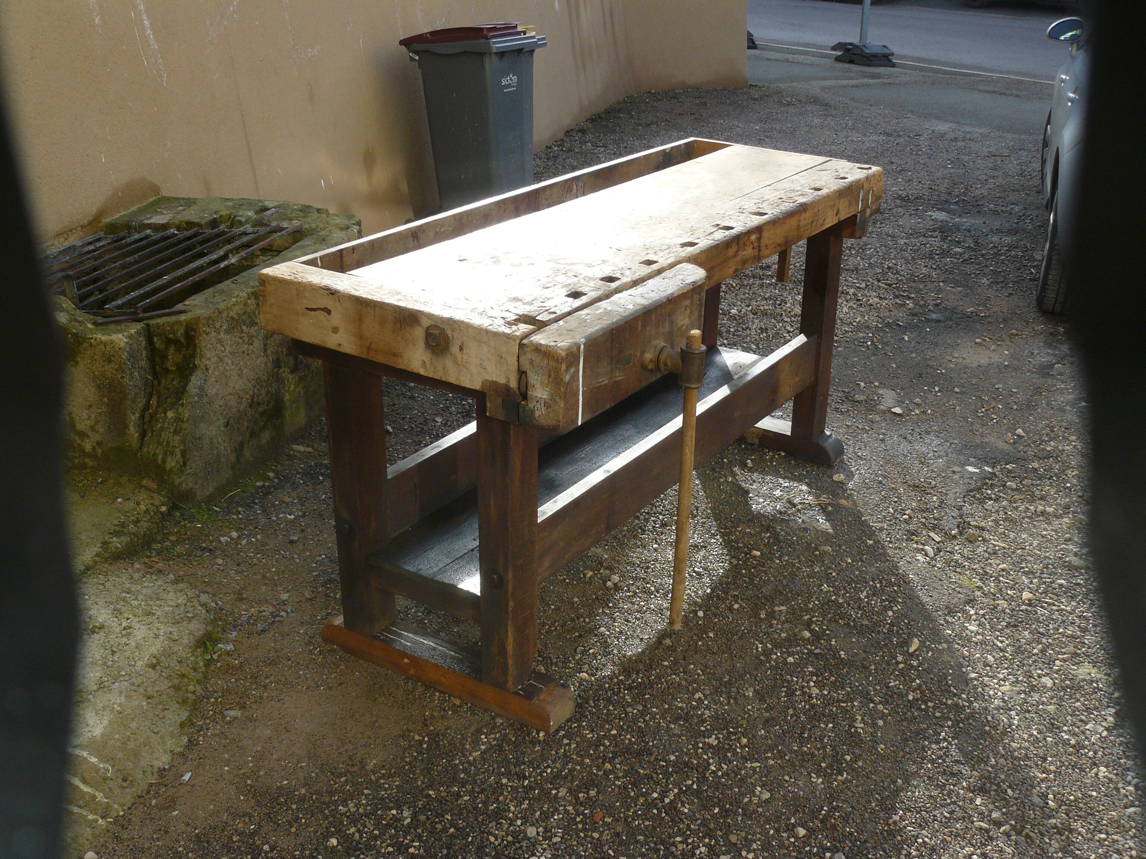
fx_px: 1192
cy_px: 430
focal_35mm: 36
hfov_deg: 51.4
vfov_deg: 39.7
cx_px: 573
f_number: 4
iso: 100
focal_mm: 6
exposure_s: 1/200
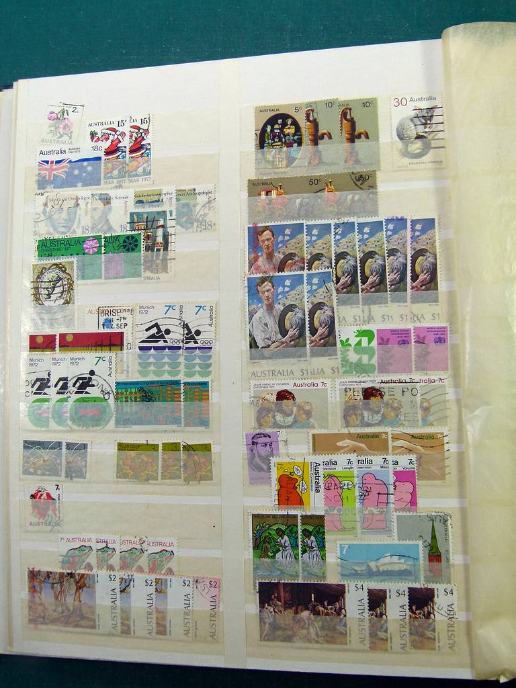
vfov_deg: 55.4
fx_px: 656
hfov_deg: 42.9
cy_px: 344
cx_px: 258
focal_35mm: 33
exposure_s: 1/125
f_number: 3.6
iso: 100
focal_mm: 5.9
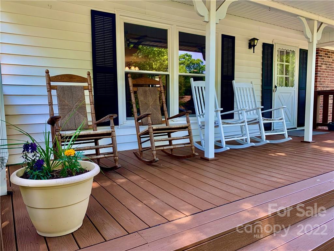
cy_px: 126
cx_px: 167
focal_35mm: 26
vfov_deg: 53.1
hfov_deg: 67.3
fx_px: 251
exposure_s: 1/122
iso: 32
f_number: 1.8
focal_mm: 4.25
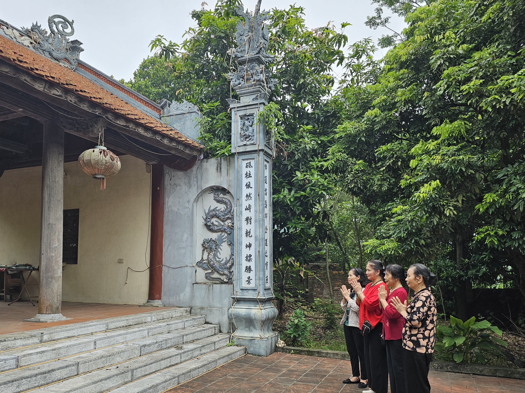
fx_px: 425
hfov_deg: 63.4
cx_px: 241
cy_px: 230
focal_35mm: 28
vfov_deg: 49.5
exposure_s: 1/180
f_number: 1.7
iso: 32
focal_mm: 6.3
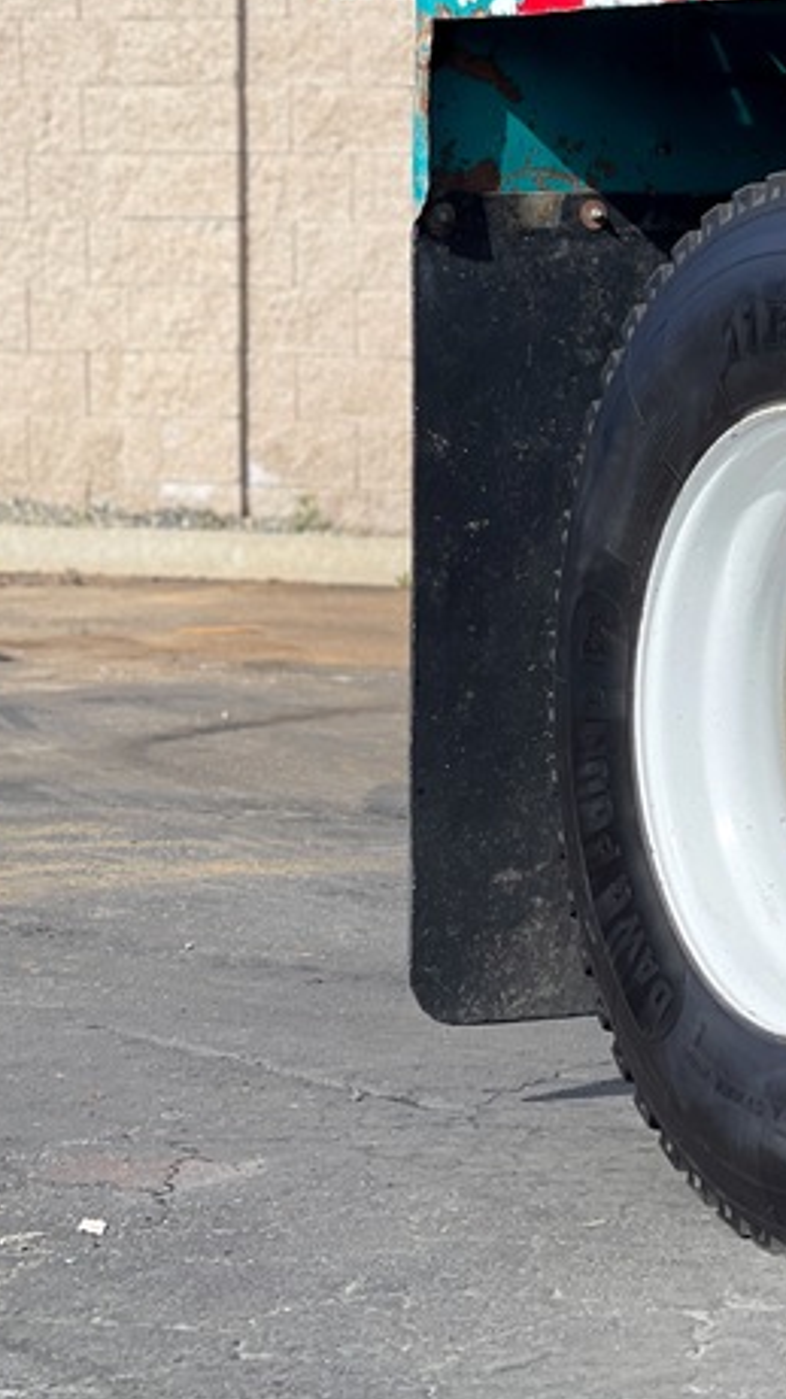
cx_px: 895
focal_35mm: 118
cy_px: 648
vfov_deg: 18.2
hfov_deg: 10.1
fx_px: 4376
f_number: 2.2
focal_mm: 7.5
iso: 32
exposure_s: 1/1248
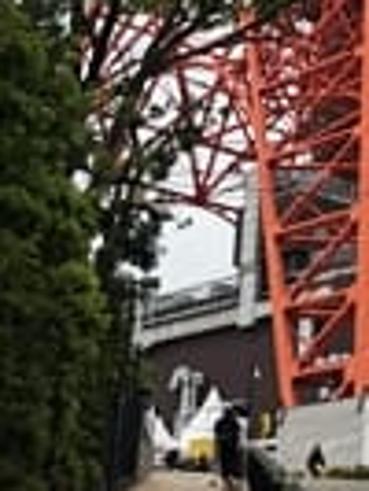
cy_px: -266
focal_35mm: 90
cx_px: 393
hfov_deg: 16.0
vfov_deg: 18.9
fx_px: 1277
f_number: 1.78
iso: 80
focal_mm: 6.76
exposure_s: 1/1524
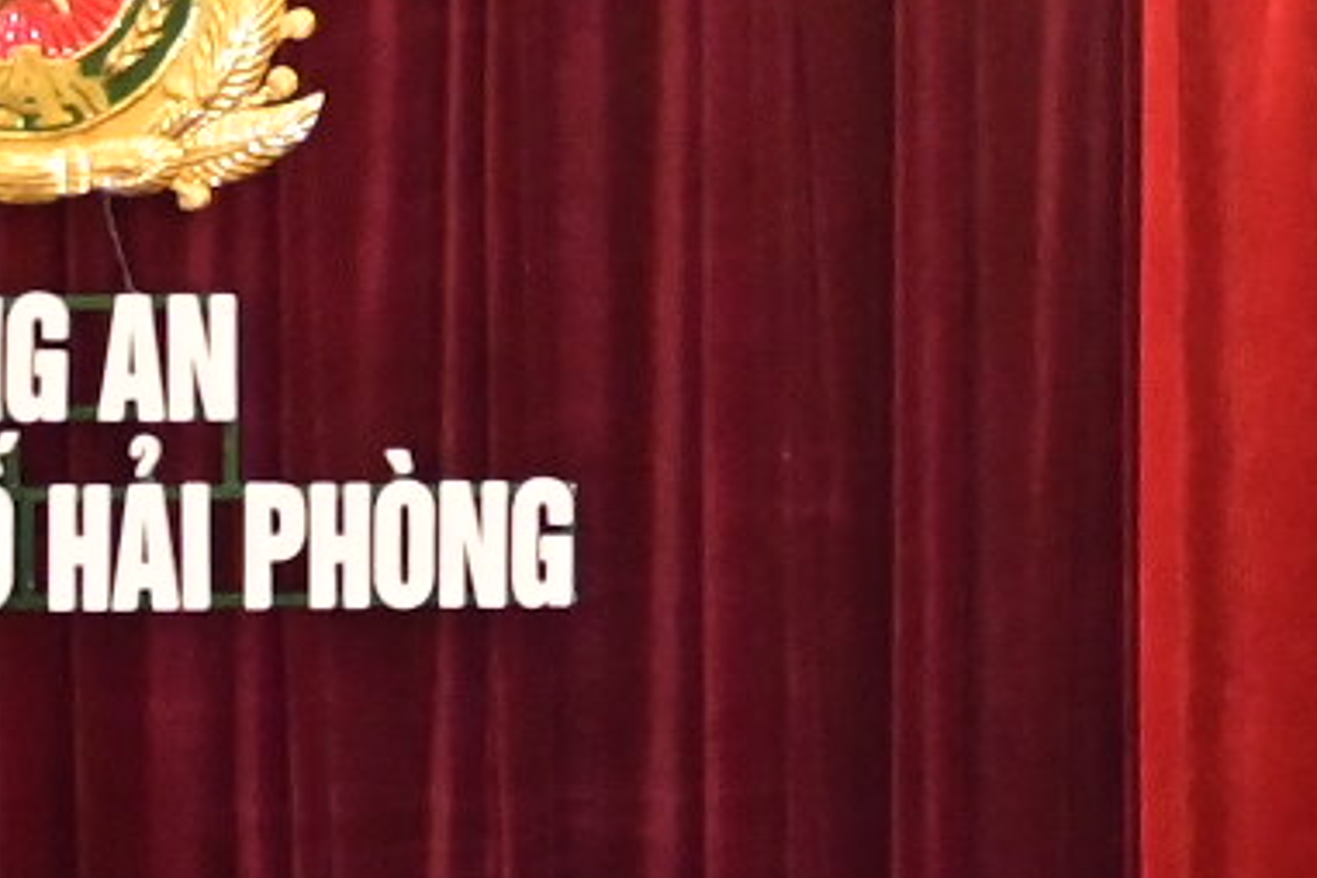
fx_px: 11889
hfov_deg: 6.2
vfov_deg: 4.2
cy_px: 785
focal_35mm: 325
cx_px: 2461
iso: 4000
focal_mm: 42
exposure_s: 1/200
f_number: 4.5
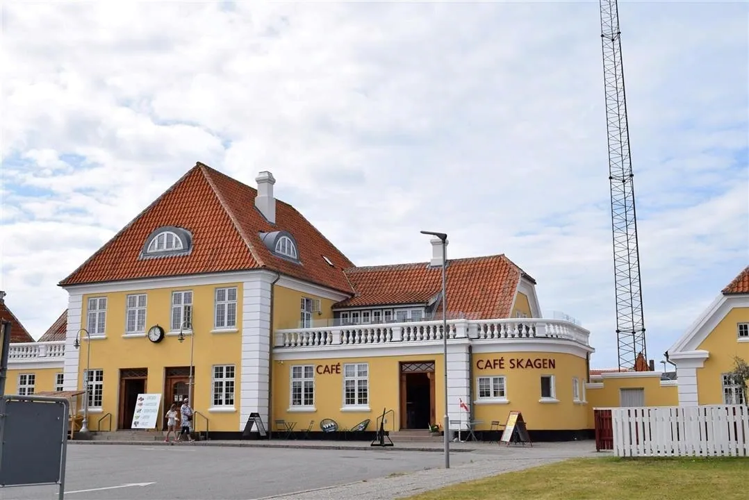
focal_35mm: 40
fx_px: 843
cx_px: 374
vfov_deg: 33.1
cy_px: 250
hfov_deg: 47.9
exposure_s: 1/400
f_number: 10
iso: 200
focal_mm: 27
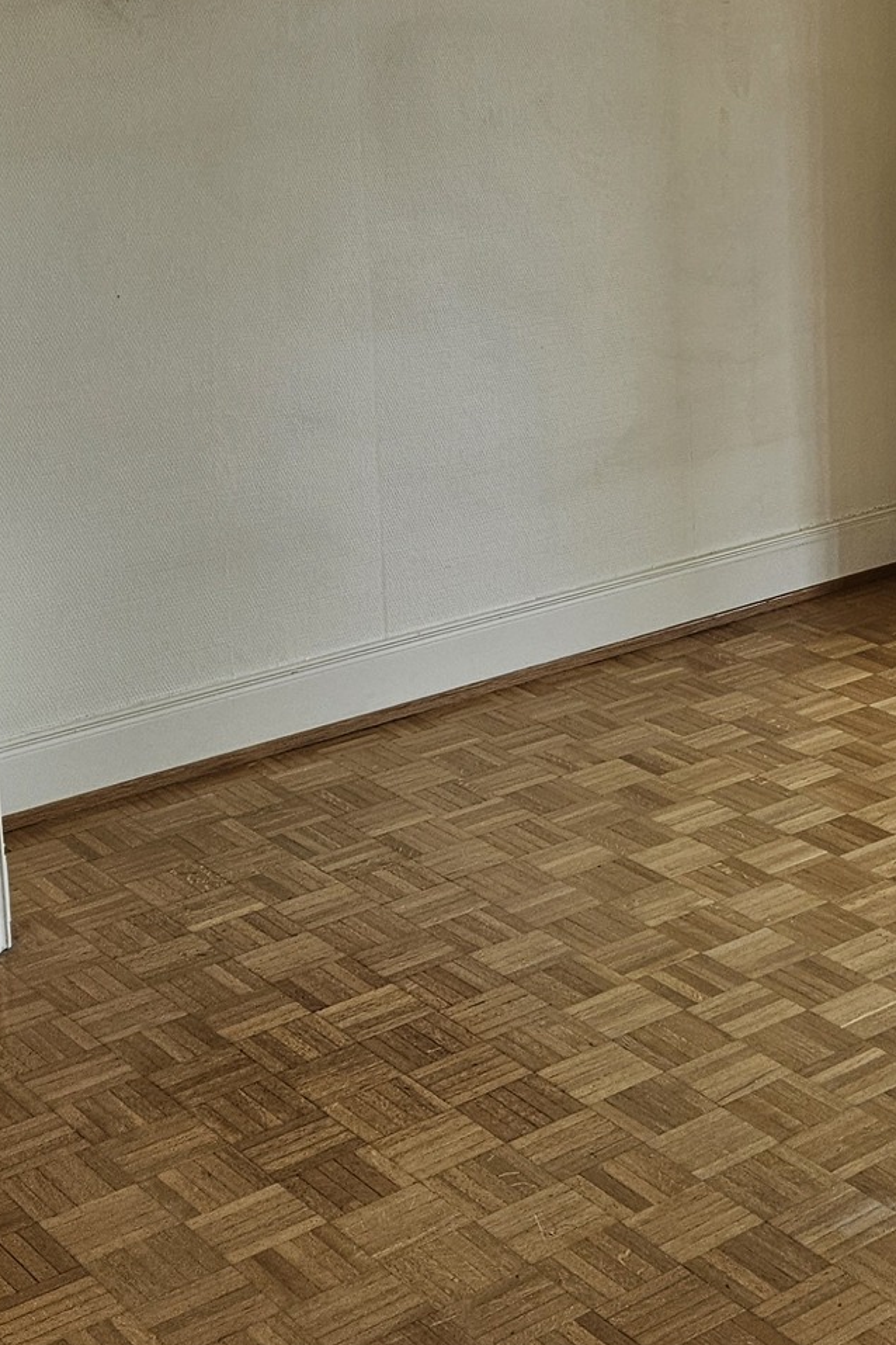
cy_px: 236
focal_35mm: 64
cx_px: 979
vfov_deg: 30.5
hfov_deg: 20.3
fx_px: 2389
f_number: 1.8
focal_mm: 5.4
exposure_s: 1/180
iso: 80
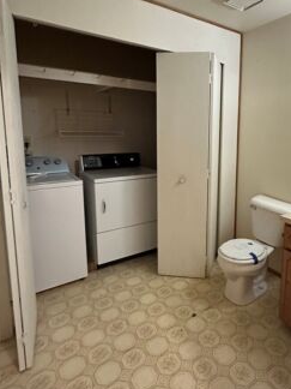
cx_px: 208
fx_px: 258
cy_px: 166
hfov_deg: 56.7
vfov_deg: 73.5
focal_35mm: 23
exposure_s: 1/60
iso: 1000
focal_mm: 2.22
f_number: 2.2
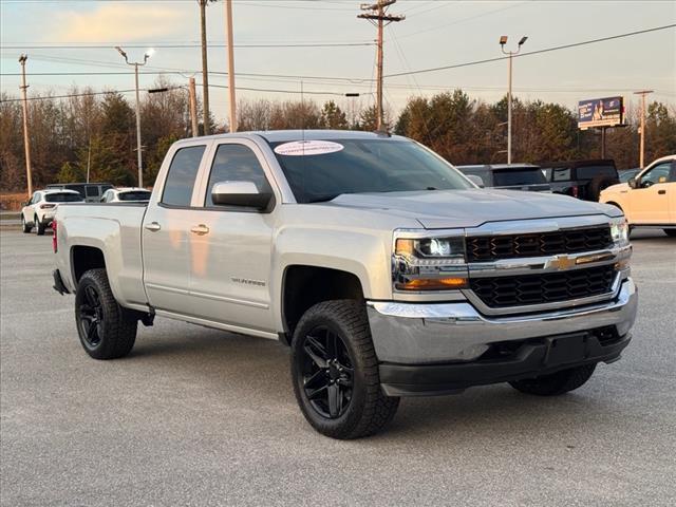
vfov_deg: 30.3
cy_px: 254
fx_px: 937
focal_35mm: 48
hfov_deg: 39.7
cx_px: 338
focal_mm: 6.76
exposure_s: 1/481
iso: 64
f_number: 1.78
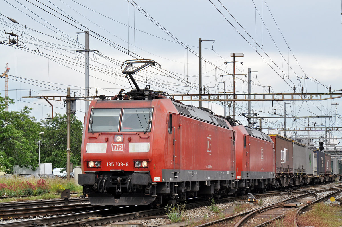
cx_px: 171
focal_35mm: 105
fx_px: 996
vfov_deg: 13.0
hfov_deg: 19.5
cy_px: 114
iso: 320
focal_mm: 70
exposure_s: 1/1000
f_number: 7.1
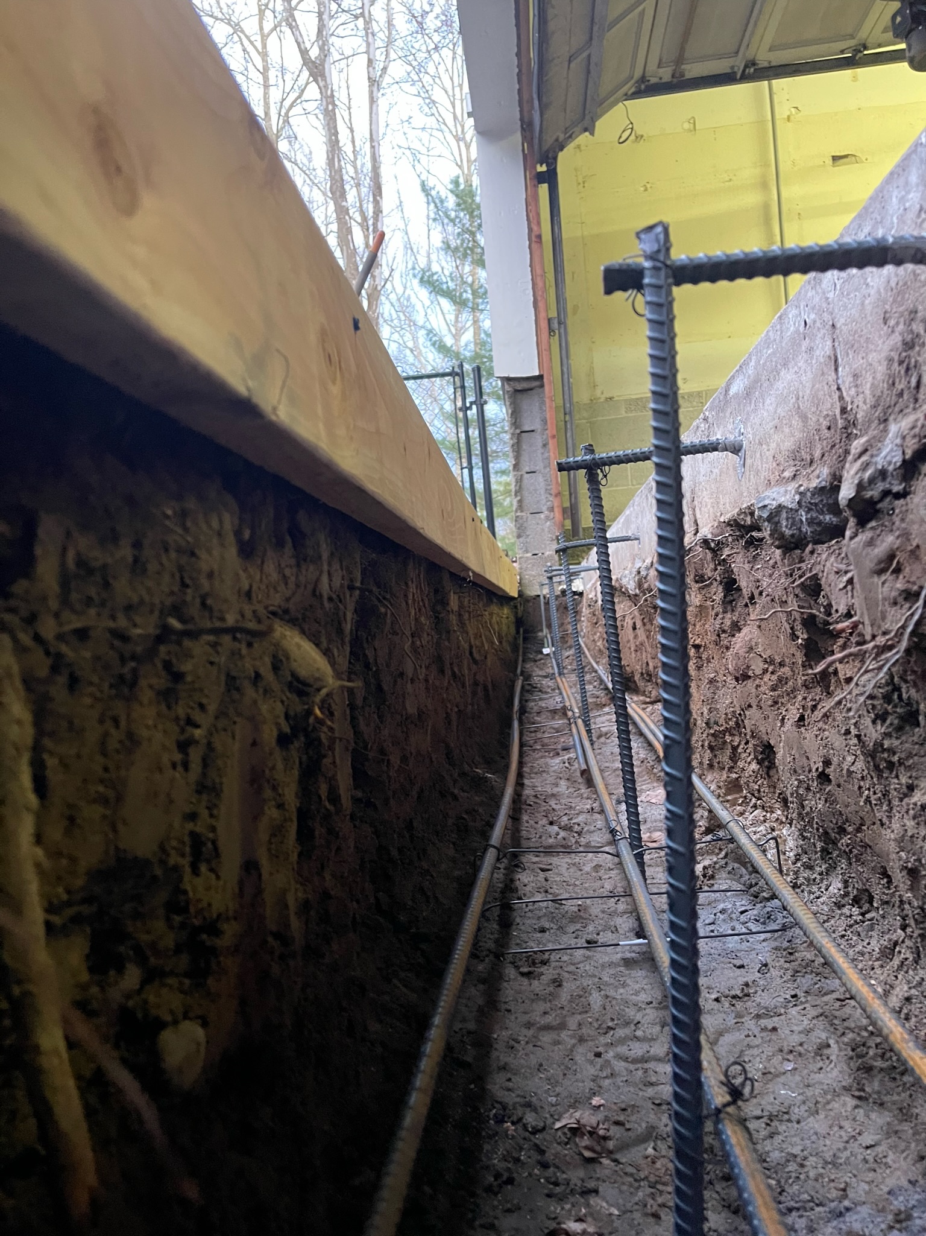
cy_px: 618
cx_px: 463
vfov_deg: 67.3
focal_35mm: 26
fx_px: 928
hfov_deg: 53.0
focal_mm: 5.1
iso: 500
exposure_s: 1/47
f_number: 1.6
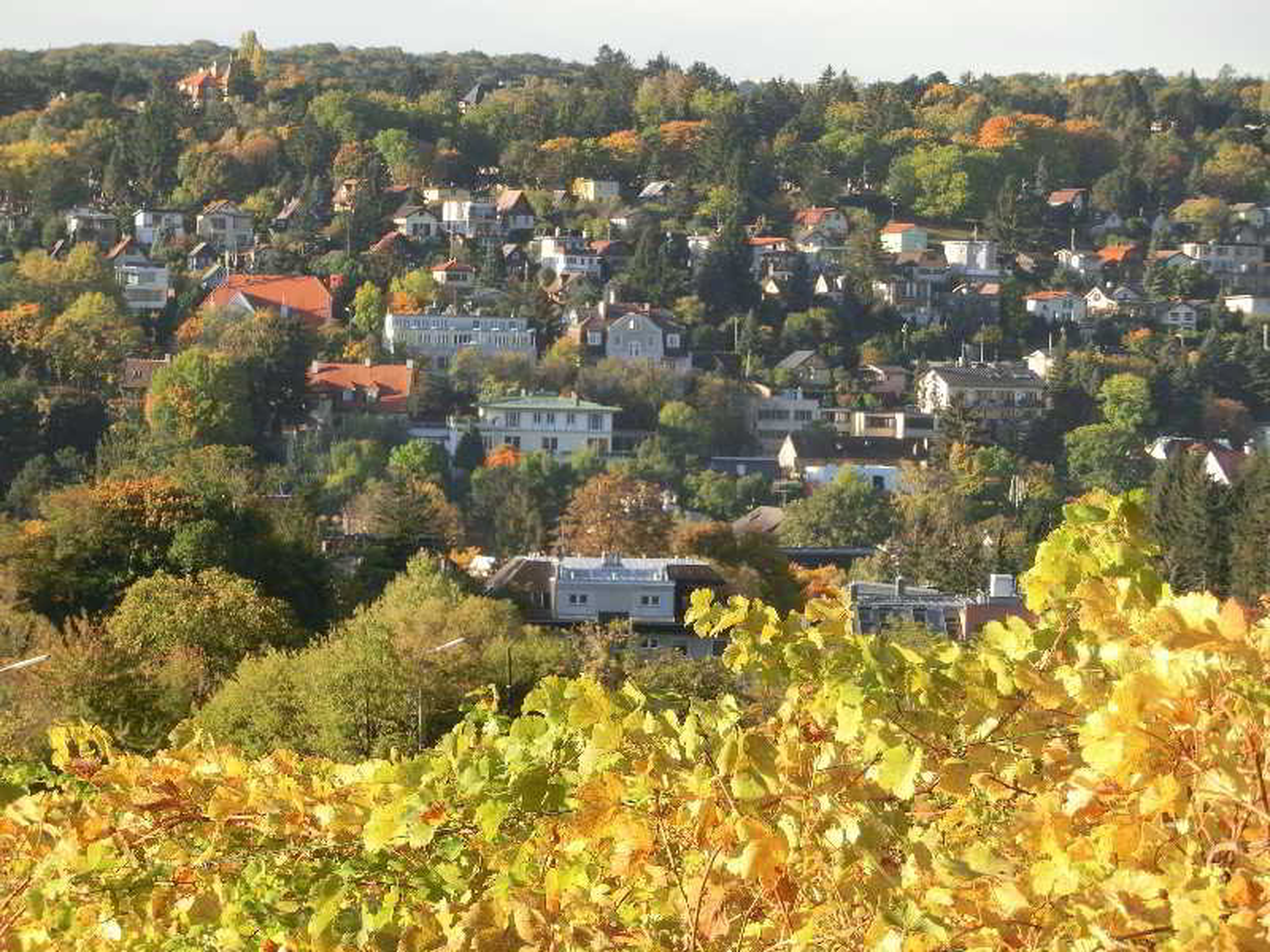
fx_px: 5577
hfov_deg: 13.0
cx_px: 635
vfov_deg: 9.8
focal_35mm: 152
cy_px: 476
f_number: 5.9
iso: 100
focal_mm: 26.91
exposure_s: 1/200
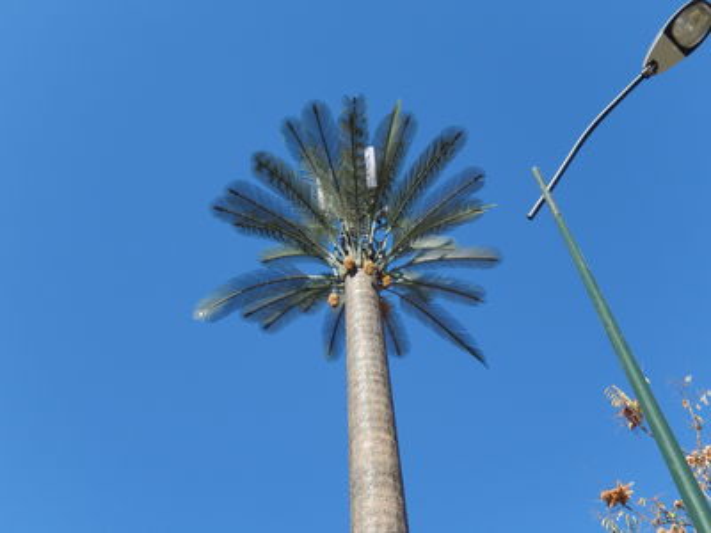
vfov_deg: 28.6
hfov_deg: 37.5
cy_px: 266
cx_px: 356
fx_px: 1048
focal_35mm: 51
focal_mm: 9.2
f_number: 4.5
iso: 125
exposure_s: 1/500
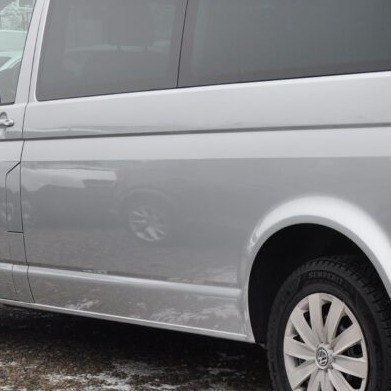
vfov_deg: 17.3
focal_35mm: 100
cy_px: 122
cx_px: 341
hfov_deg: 17.2
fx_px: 1278
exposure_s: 1/200
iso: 500
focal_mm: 30
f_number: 7.1
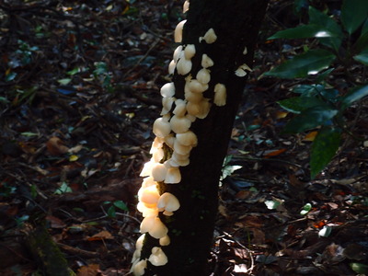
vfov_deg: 16.1
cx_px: 184
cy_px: 138
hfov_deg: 21.3
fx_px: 978
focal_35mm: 92
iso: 200
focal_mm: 19.84
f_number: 2.4
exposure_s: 1/25
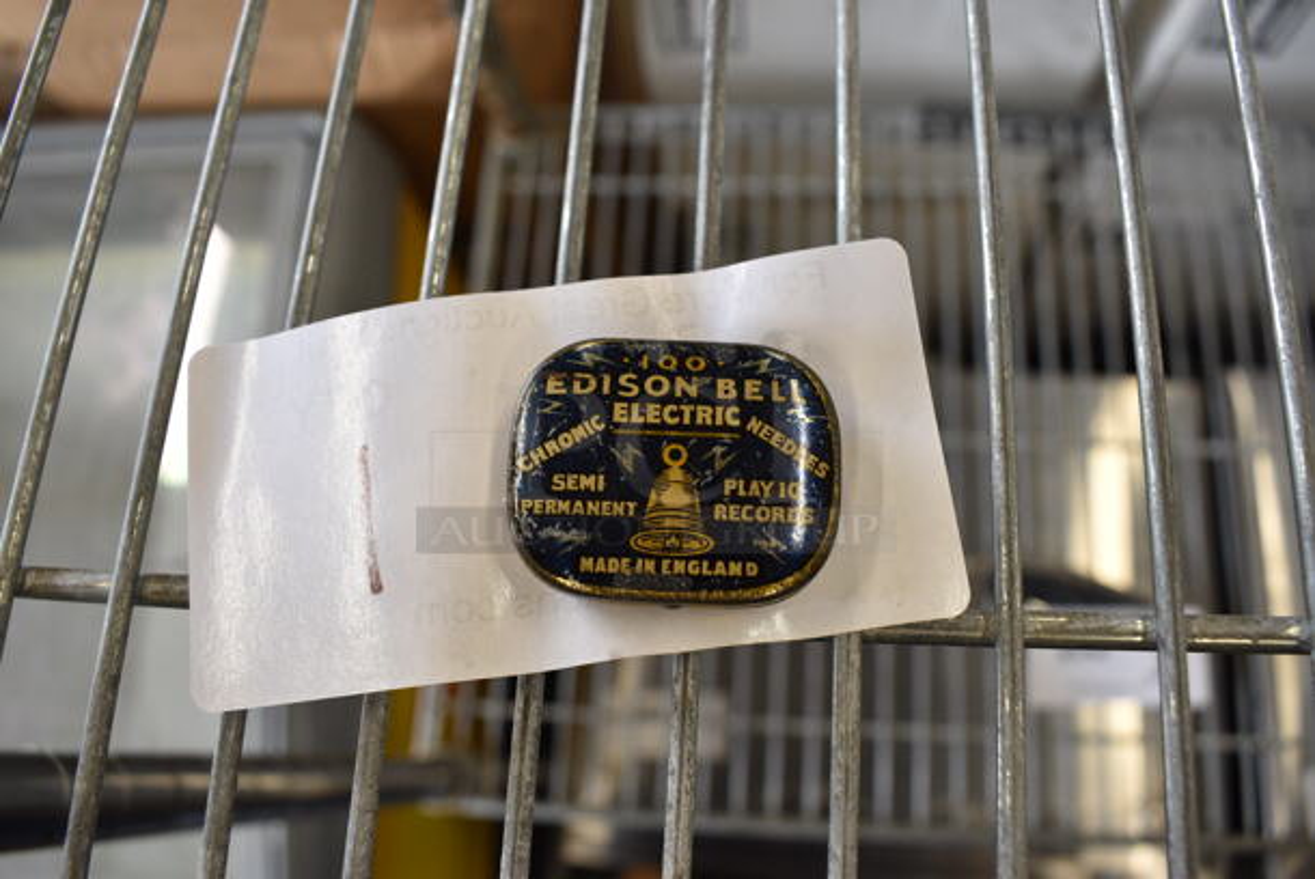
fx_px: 987
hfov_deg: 67.3
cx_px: 658
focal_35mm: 27
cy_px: 440
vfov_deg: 48.0
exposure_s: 1/60
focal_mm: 18
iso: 560
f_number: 5.6
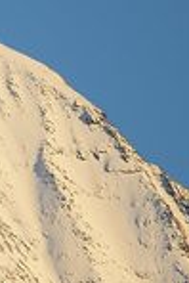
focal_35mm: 1618
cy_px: 166
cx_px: -115
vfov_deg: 1.3
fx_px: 12711
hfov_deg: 0.9
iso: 200
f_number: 5.6
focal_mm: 400
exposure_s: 1/400
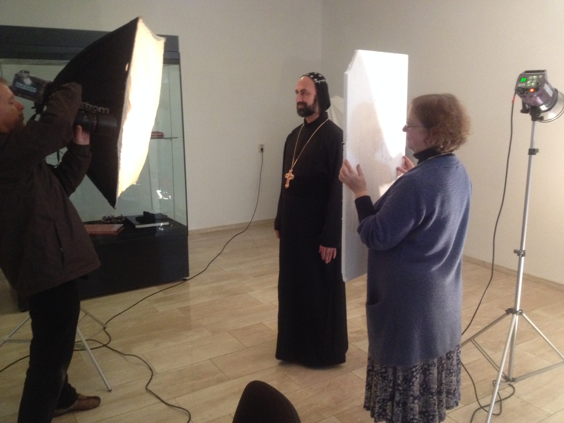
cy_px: 212
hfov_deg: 52.6
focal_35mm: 35
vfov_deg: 40.7
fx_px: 570
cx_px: 282
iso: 320
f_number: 2.4
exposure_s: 1/17
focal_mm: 4.28
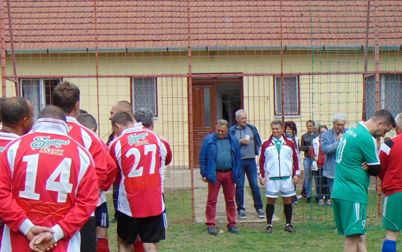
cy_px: 213
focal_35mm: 102
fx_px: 1118
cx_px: 310
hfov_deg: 20.2
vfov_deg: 12.8
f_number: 3.5
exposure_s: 1/500
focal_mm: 9
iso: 80
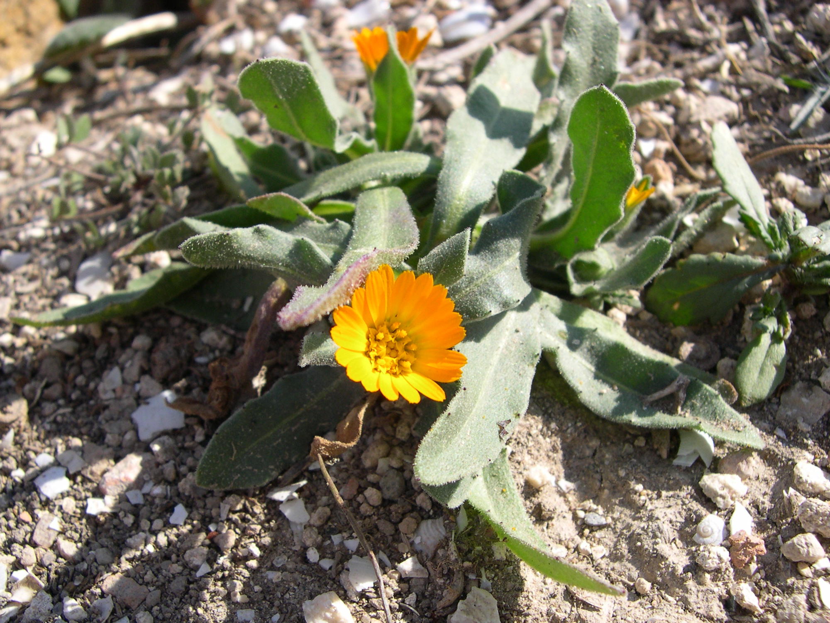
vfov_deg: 37.7
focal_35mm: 38
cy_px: 312
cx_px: 415
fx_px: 911
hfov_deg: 49.0
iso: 100
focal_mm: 8
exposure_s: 1/169
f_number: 7.6
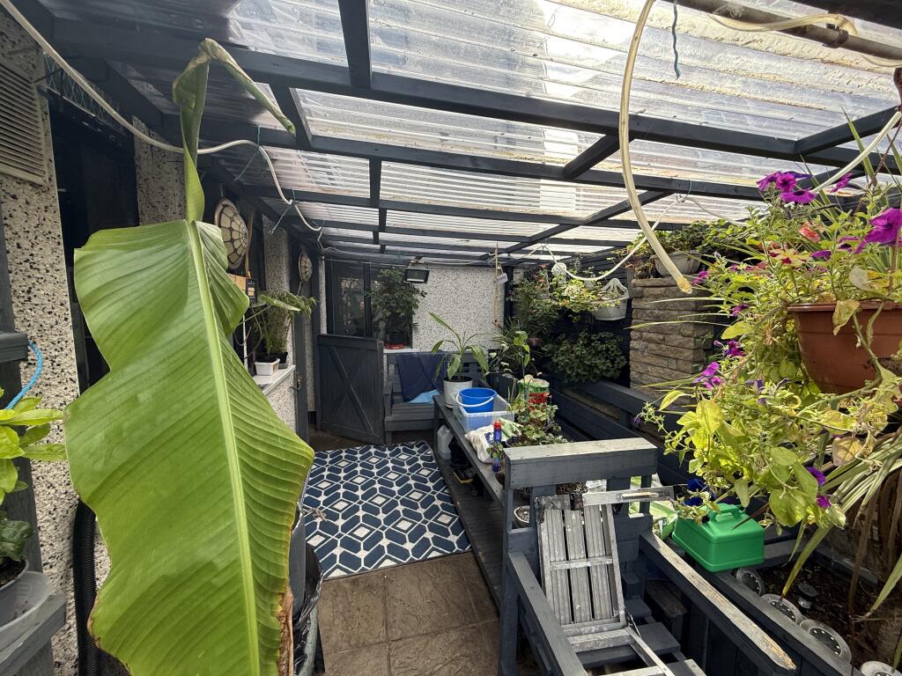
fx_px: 365
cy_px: 338
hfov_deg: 102.1
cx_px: 451
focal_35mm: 14
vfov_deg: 85.7
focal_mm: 2.22
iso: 64
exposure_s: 1/237
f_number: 2.2
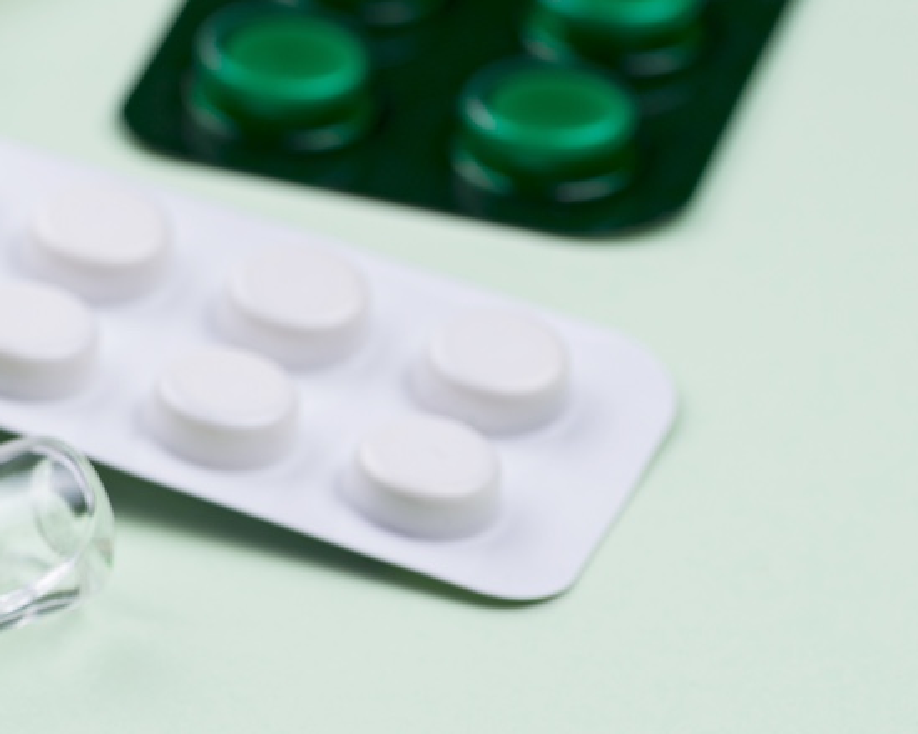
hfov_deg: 5.3
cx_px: -716
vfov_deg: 4.3
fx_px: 9752
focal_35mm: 359
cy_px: 115
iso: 100
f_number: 9
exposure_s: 1/100
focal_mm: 105
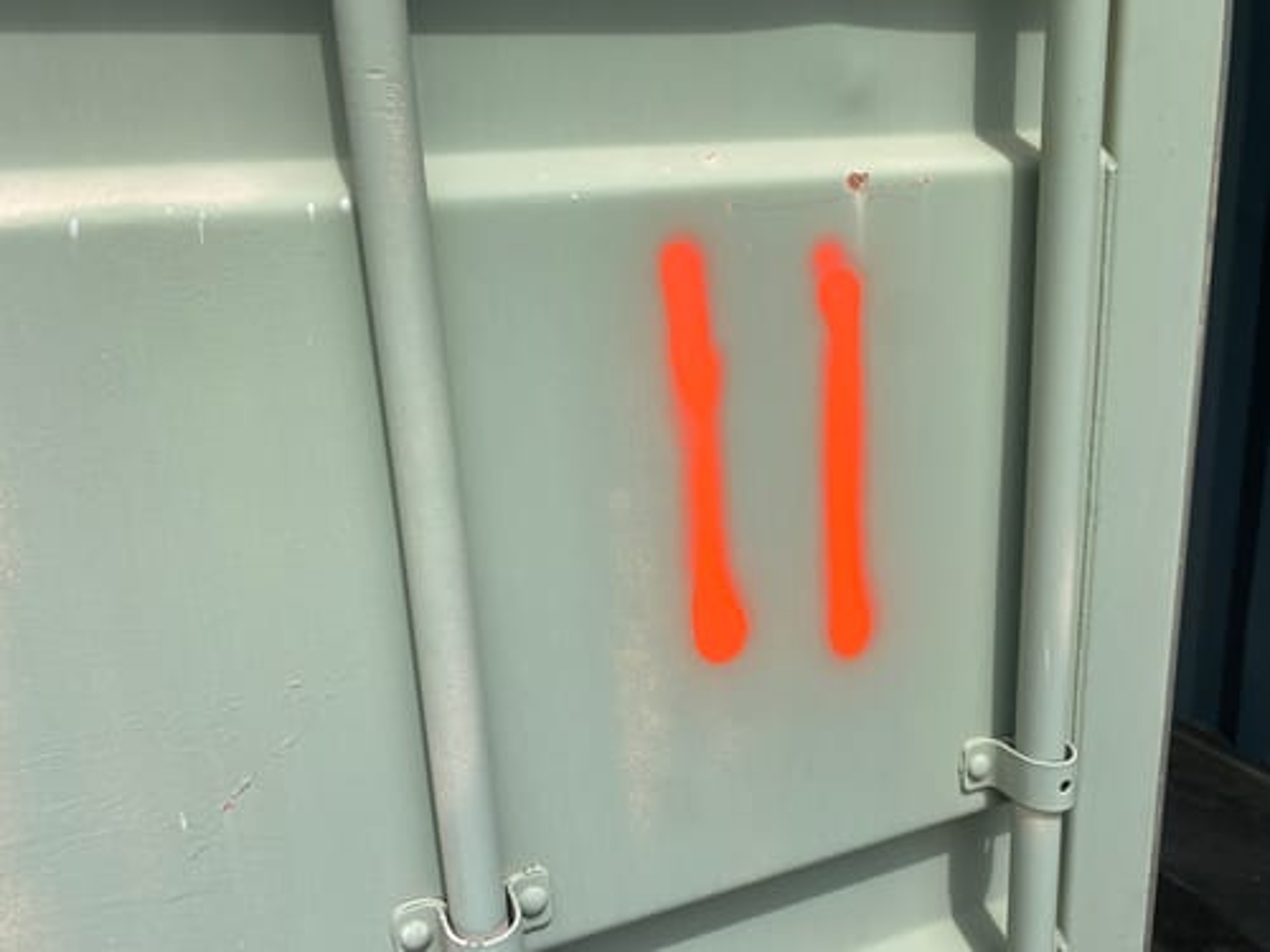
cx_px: 635
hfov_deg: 67.3
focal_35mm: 26
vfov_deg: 53.1
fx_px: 954
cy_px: 476
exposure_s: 1/3846
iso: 32
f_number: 1.8
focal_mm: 4.25
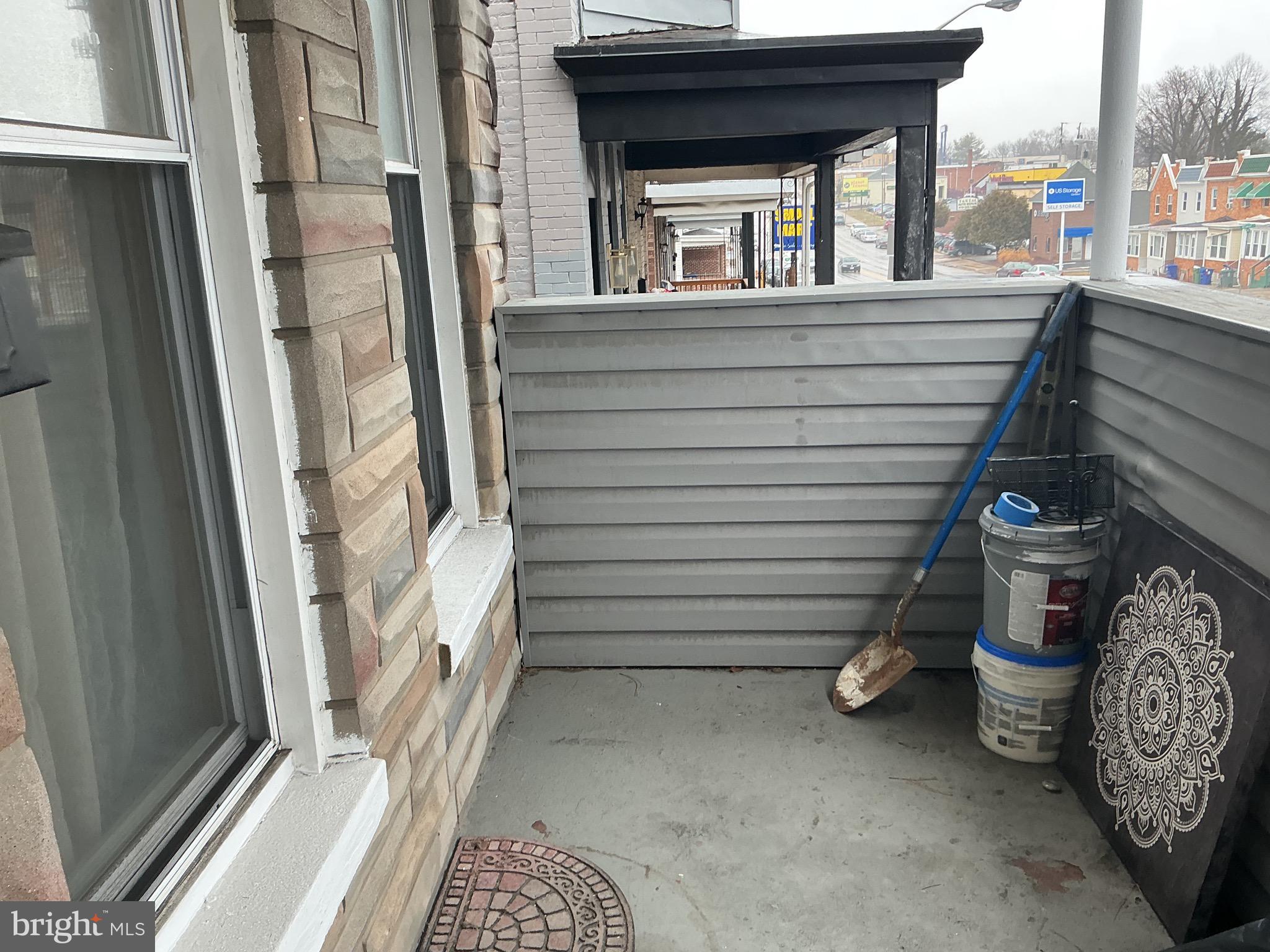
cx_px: 635
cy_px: 476
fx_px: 1064
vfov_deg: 48.2
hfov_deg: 61.7
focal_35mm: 29
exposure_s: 1/120
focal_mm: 3
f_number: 1.8
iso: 50
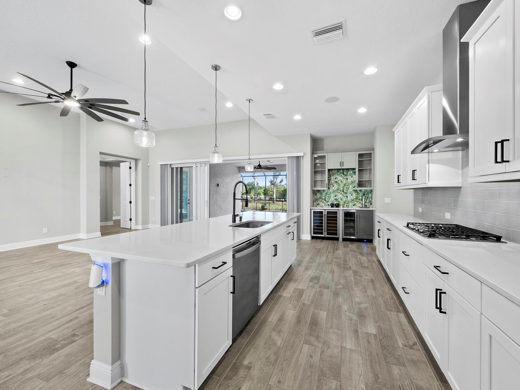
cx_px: 260
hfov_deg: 102.0
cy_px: 195
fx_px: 210
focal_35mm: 14
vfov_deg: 85.7
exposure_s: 1/2.5
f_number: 10
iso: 320
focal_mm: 7
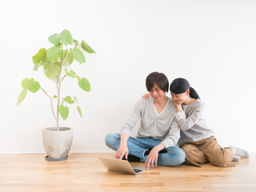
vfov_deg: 36.0
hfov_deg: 46.8
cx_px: 128
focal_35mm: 40
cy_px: 96
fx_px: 296
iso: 400
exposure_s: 1/60
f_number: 4
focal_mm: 20
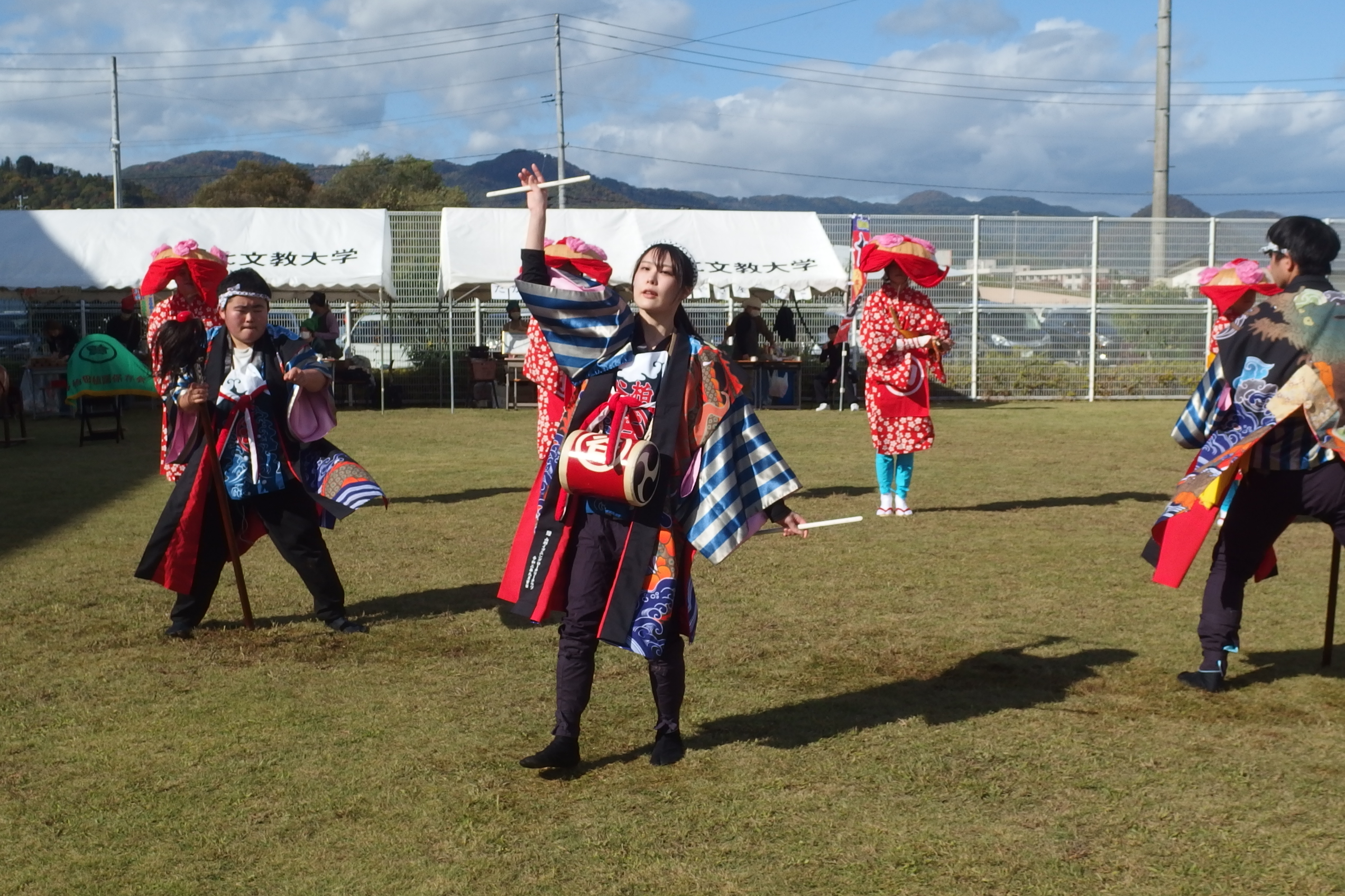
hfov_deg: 42.7
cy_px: 448
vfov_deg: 29.2
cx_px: 672
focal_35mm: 46
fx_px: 1718
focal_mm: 8.3
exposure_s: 1/800
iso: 100
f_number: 5.6
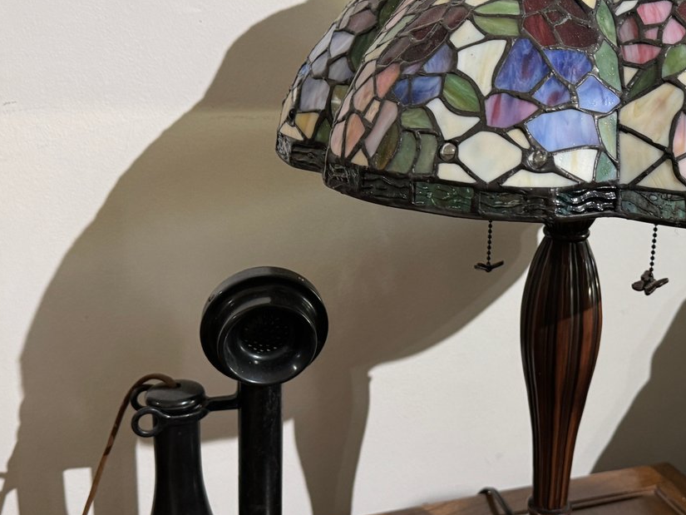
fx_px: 872
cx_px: 452
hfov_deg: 42.4
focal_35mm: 44
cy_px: 238
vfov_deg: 32.9
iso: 320
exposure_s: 1/60
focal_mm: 6.76
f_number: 1.78
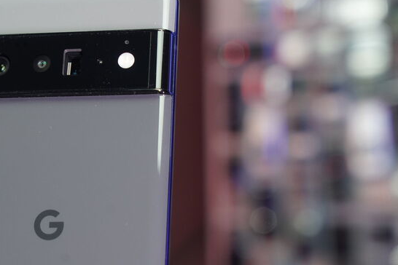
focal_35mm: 100
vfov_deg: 13.7
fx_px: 1105
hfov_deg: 20.3
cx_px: 133
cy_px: 146
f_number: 5.6
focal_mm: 66
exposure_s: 1/160
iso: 2000
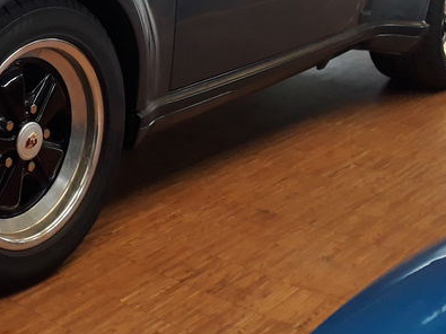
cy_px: -21
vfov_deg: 20.2
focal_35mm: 70
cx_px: -61
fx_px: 902
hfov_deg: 25.5
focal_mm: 3.6
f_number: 1.9
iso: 160
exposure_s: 1/25
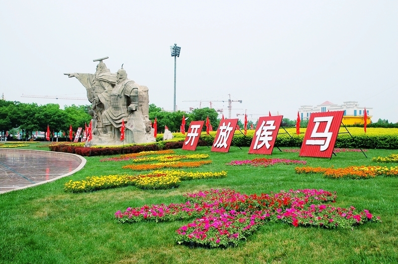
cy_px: 132
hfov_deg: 46.4
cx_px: 199
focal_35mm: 42
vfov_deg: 31.8
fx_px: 464
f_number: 9
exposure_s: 1/320
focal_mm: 28
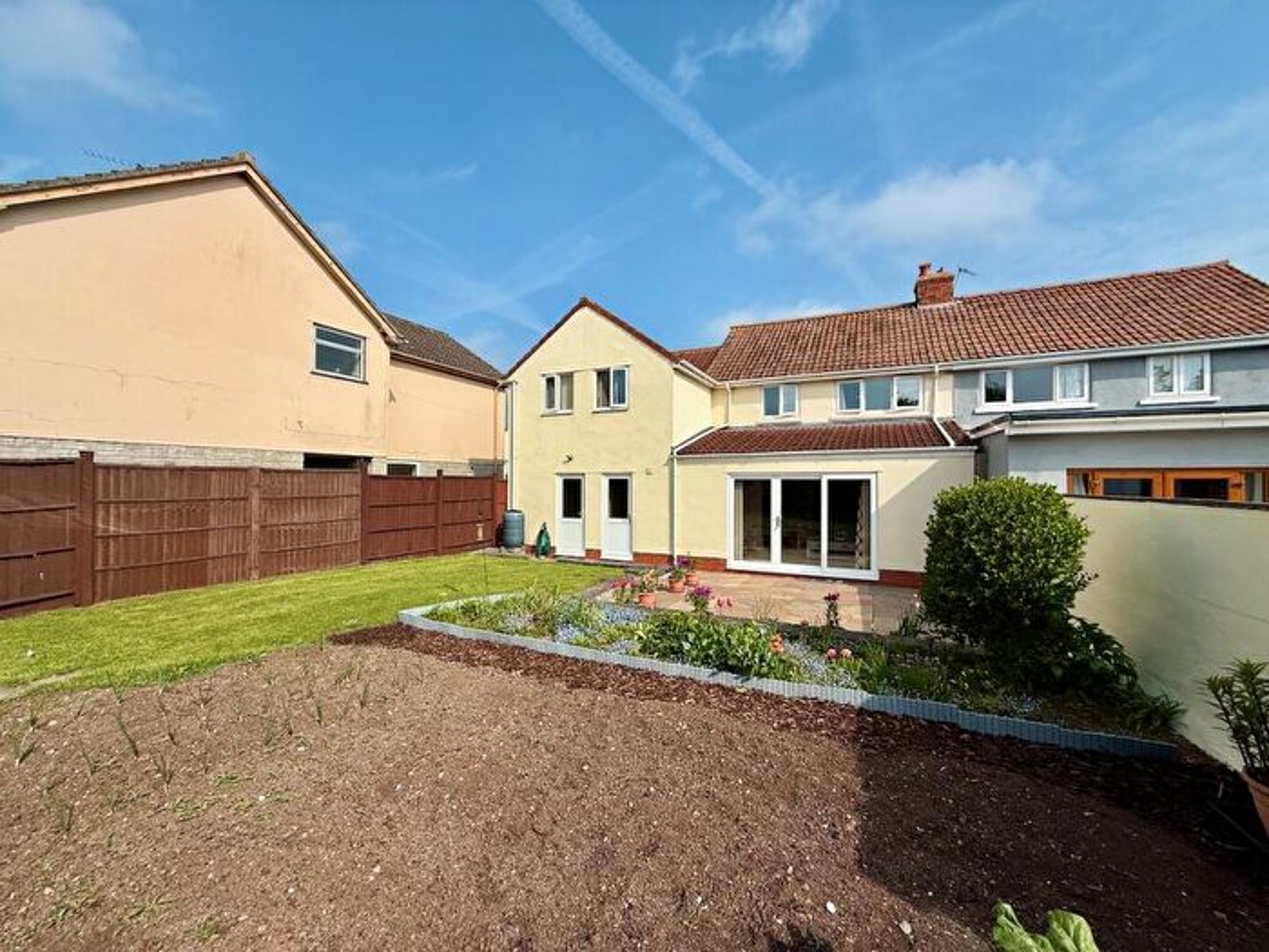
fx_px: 513
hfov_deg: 102.1
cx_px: 634
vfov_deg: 85.7
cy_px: 476
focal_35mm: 14
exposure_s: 1/3663
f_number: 2.2
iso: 50
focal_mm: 2.22
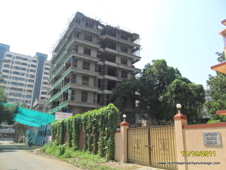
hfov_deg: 65.3
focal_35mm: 27
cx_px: 113
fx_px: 176
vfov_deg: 51.4
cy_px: 85
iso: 100
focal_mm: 4.9
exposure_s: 1/750
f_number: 3.5
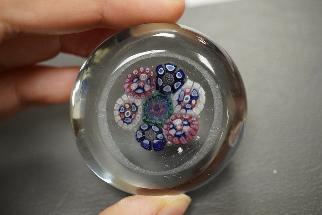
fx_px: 402
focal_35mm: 45
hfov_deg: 43.6
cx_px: 161
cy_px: 108
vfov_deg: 29.9
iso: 1250
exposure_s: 1/125
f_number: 7.1
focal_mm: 30
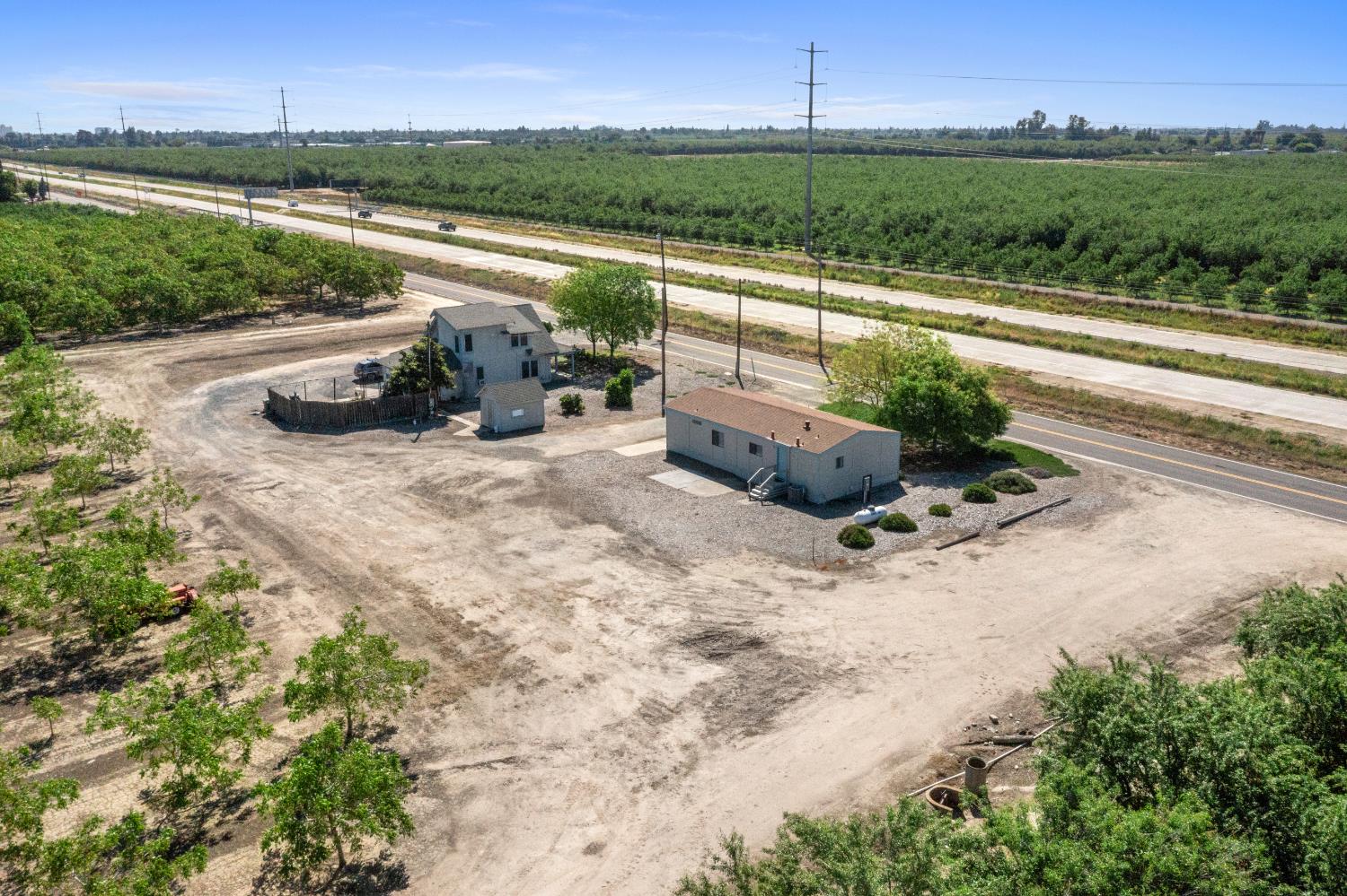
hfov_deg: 65.5
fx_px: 1047
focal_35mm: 28
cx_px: 674
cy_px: 448
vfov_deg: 46.4
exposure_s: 1/3200
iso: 800
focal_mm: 10.26
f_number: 9
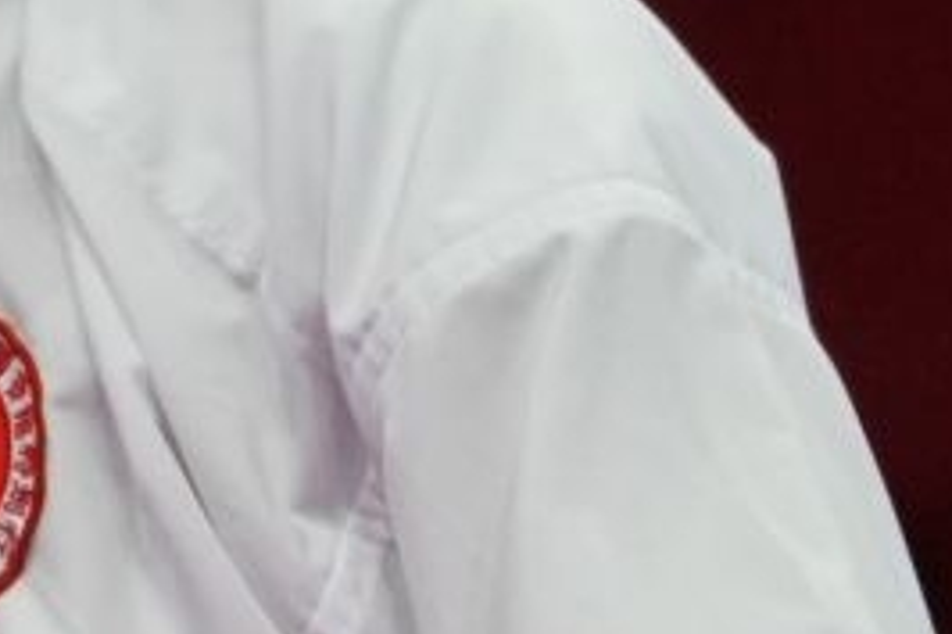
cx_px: 533
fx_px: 75106
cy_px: 18
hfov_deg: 0.7
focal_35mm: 2842
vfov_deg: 0.5
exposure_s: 1/1000
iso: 2500
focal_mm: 280
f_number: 4
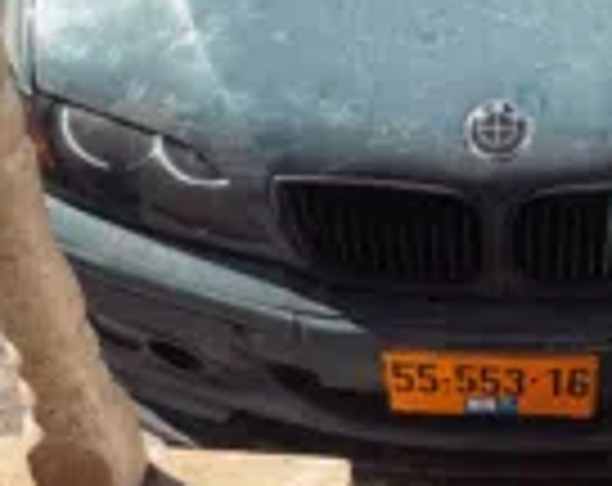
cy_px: 477
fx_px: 1300
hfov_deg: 25.8
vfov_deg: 20.5
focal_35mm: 72
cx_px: 526
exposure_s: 1/2165
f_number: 1.6
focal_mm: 5.1
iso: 32
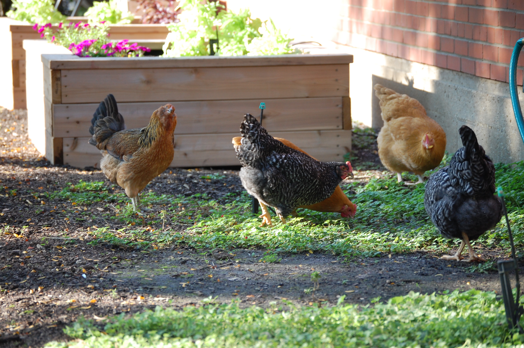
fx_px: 2181
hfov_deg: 13.7
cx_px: 262
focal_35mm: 150
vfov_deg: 9.1
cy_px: 174
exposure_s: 1/160
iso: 400
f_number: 4.8
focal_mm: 100
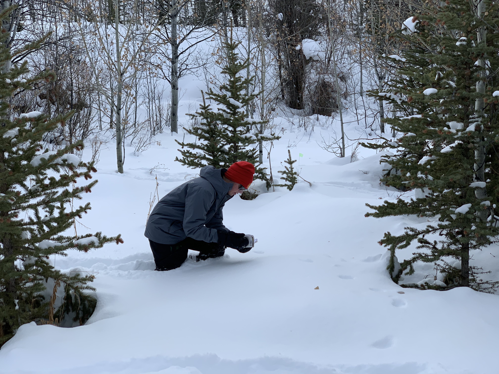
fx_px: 750
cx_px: 250
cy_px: 187
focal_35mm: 52
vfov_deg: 28.0
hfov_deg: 36.8
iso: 16
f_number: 2.4
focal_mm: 6
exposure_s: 1/1370
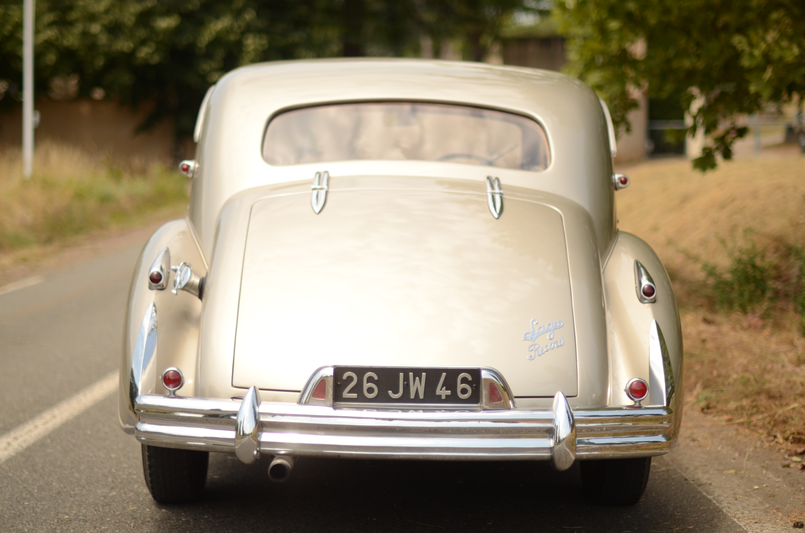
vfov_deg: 18.1
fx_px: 1674
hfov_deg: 27.0
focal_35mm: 75
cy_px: 266
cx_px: 402
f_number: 1.4
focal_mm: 50
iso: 160
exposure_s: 1/6400
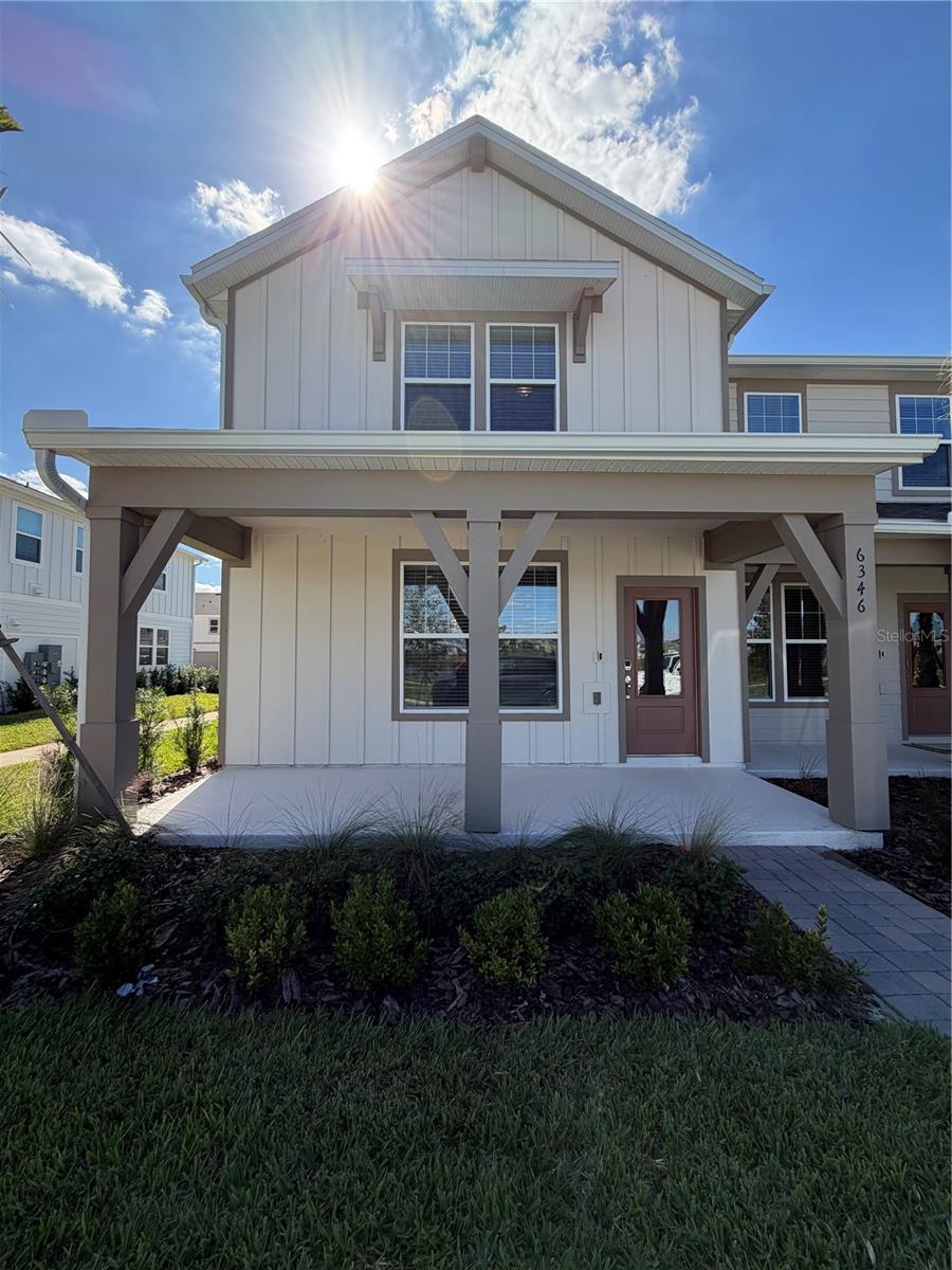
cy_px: 635
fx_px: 513
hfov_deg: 85.7
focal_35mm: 14
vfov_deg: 102.1
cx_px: 476
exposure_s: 1/770
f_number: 2.2
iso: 32
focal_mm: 2.22
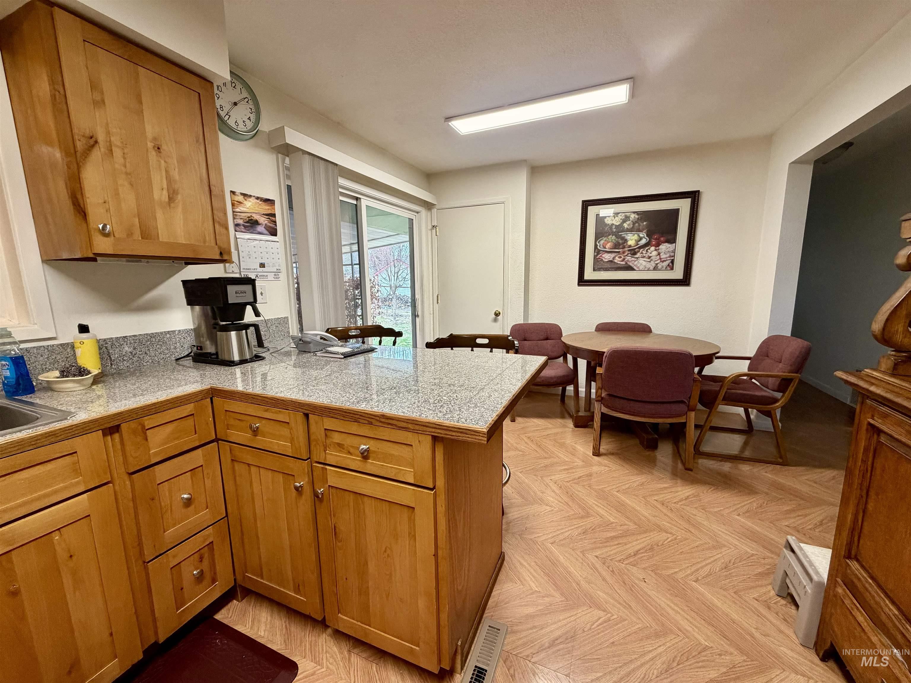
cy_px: 342
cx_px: 456
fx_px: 368
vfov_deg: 85.7
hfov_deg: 102.1
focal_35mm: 14
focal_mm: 2.22
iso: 250
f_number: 2.2
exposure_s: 1/60
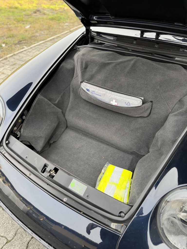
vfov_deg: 71.6
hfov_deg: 56.8
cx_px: 94
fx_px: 173
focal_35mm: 24
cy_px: 124
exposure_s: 1/101
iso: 200
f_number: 1.78
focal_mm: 6.76
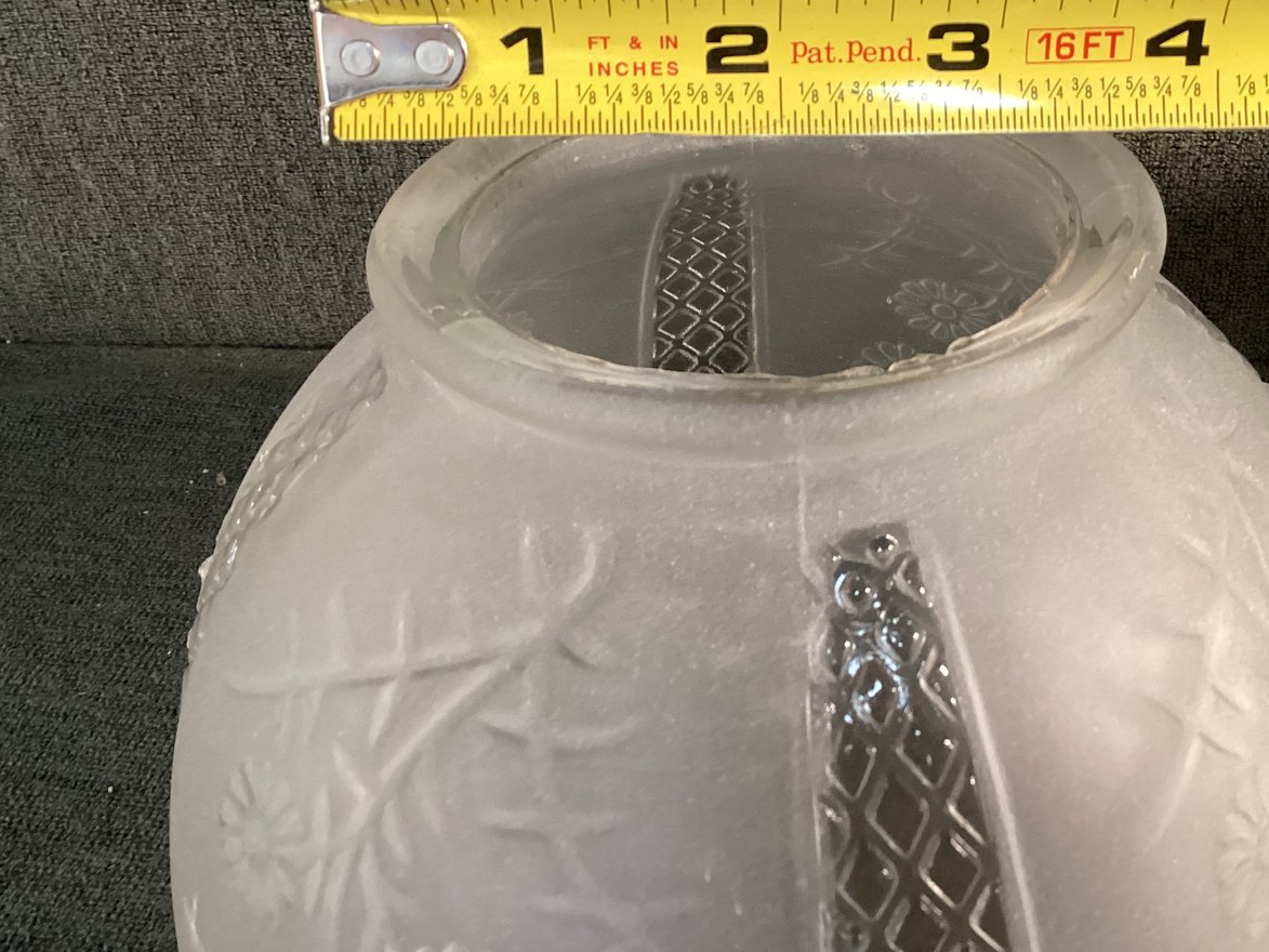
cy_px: 339
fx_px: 1467
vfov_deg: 35.7
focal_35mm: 40
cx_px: 786
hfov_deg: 46.4
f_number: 2.4
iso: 250
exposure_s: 1/50
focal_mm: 3.3
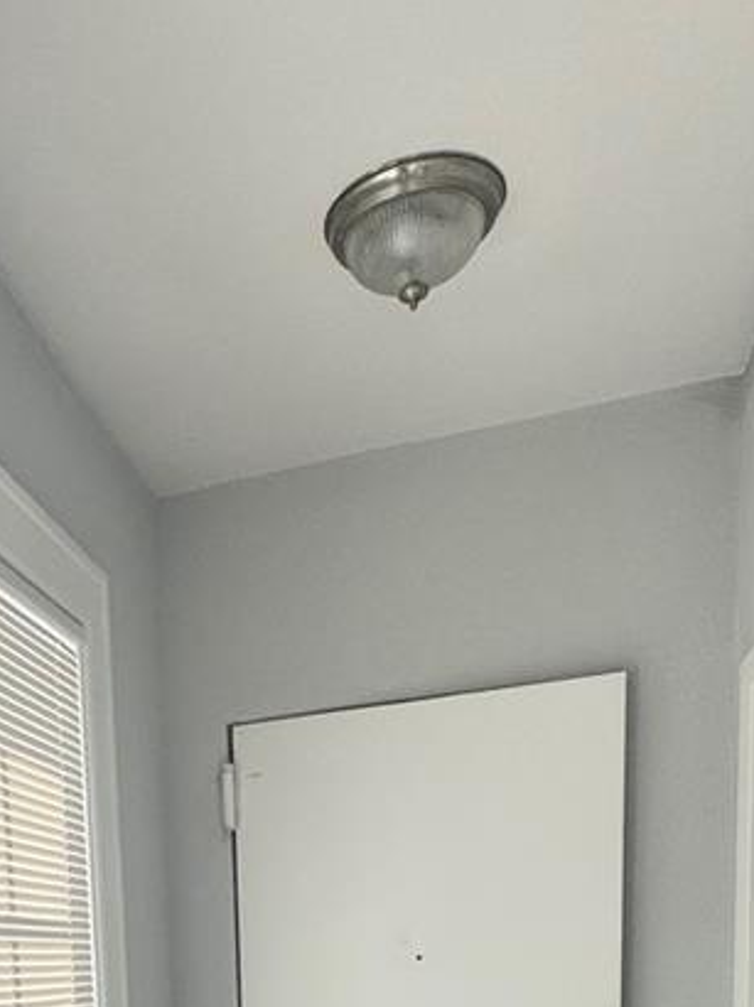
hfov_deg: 33.3
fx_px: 1192
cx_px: 76
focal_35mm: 41
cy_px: 1157
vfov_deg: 37.0
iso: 40
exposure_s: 1/804
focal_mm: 2.22
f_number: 2.2
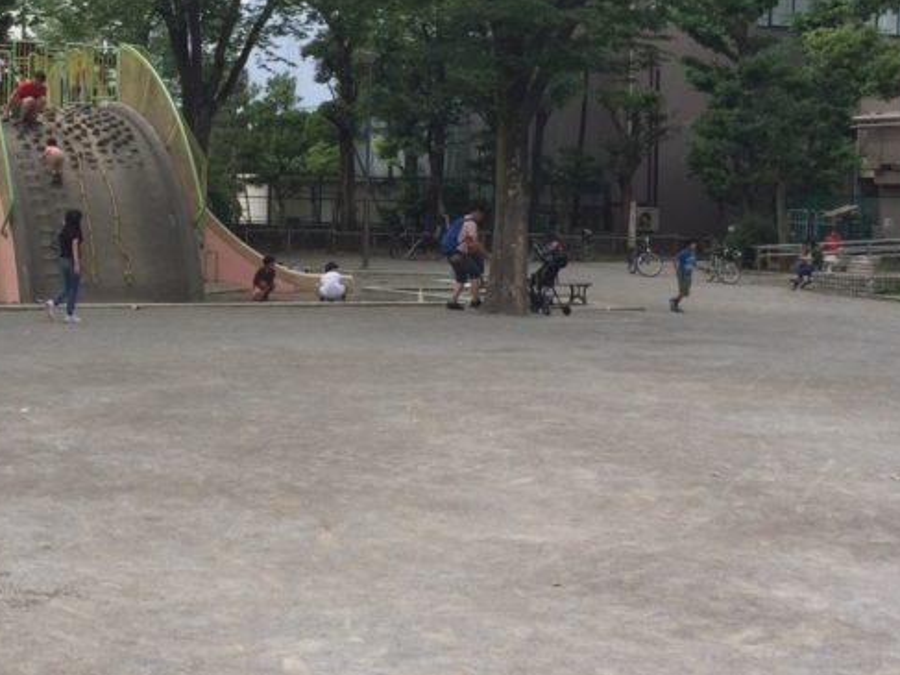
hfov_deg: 31.4
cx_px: 299
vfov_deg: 23.8
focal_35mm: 61
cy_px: 185
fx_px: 1586
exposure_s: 1/357
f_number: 2.2
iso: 32
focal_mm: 4.15
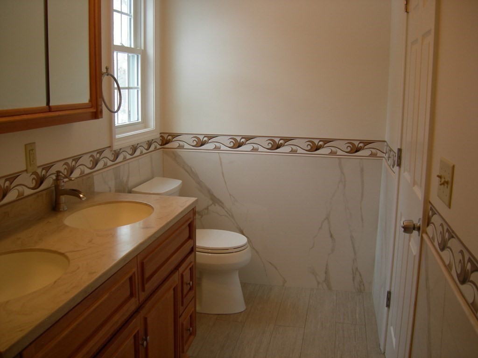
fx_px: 497
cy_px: 179
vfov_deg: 39.7
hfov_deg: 51.4
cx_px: 239
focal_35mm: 36
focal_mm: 7.5
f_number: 2.7
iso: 64
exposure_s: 1/30
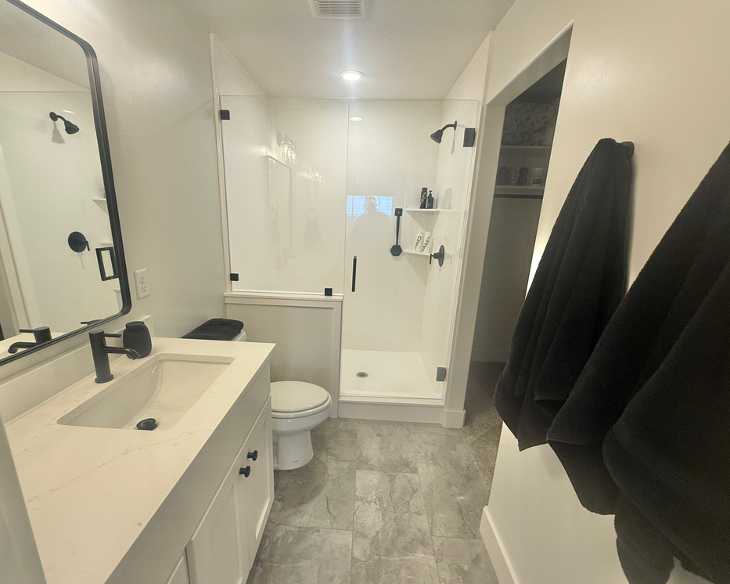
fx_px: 324
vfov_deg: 84.0
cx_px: 353
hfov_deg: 96.8
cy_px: 297
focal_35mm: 15
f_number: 2.2
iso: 125
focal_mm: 2.22
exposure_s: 1/120
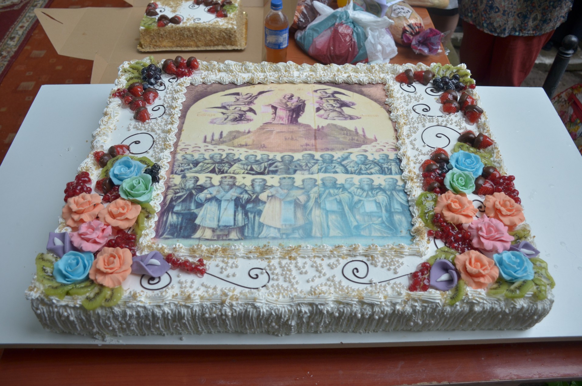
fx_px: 484
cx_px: 291
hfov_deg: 62.0
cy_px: 193
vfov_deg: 43.4
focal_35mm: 30
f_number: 3.5
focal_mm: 20
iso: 400
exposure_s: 1/400
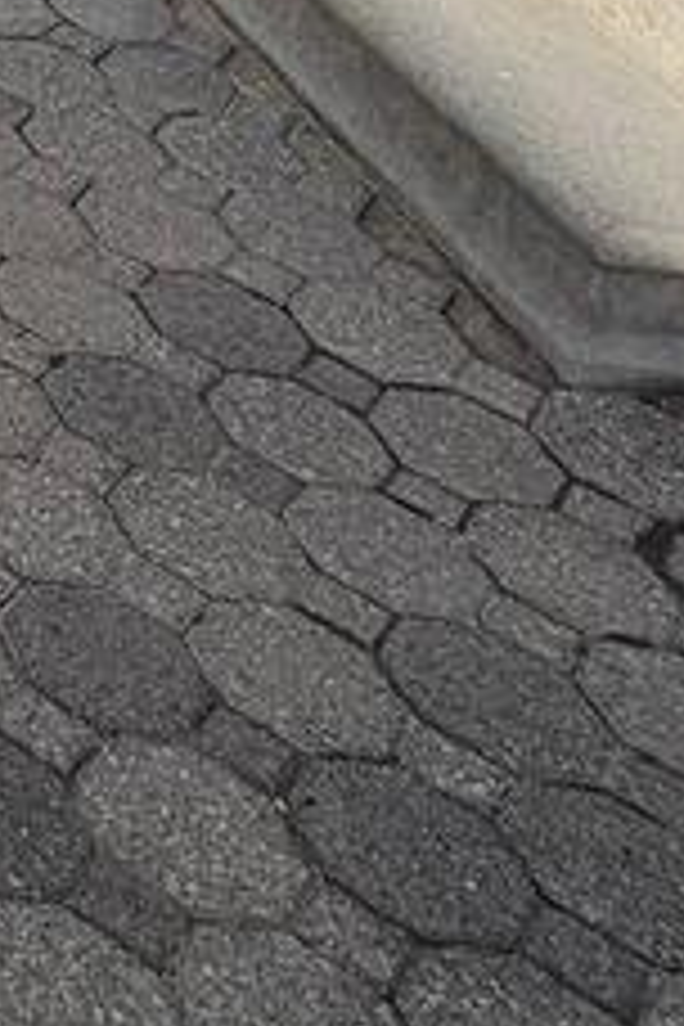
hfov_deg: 13.8
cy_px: -666
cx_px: -972
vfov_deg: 22.0
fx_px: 1966
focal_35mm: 69
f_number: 2.2
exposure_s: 1/770
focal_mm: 2.22
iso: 25
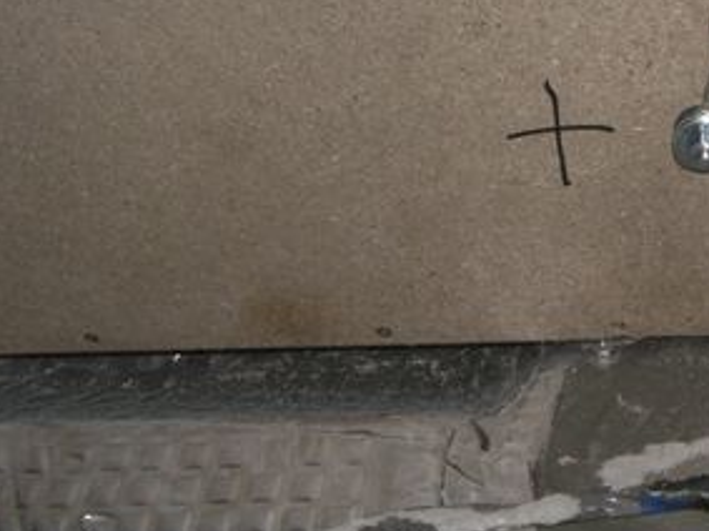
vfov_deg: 17.1
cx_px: 782
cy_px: 145
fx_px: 1761
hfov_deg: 21.6
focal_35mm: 86
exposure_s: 1/60
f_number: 2.7
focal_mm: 6.2
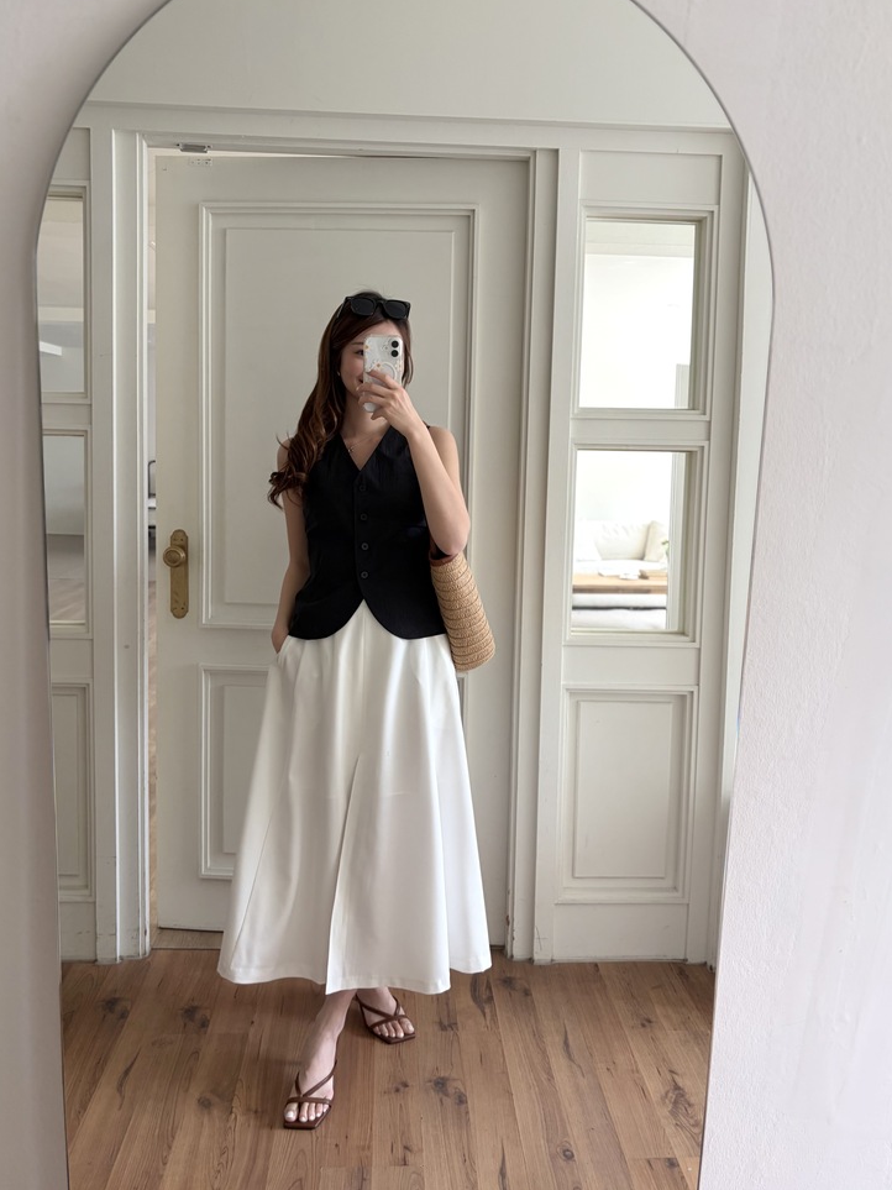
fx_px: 928
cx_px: 439
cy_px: 584
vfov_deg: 65.3
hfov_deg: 51.3
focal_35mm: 27
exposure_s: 1/122
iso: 100
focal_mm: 5.96
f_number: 1.6
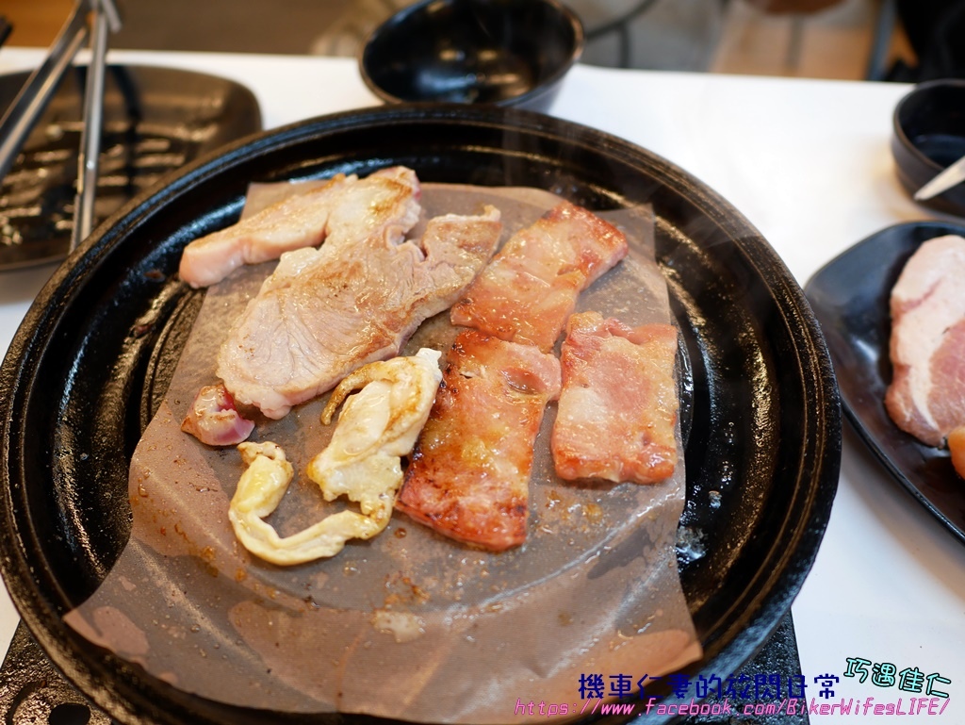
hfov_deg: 59.9
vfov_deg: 46.8
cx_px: 482
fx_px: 837
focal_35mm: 30
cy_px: 362
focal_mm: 15
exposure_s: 1/60
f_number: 1.7
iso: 250
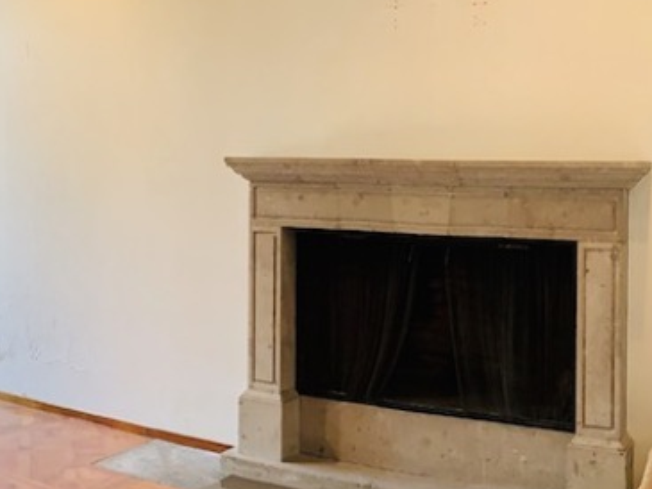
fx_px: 1432
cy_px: 277
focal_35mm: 76
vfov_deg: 19.4
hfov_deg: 24.1
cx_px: -50
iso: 100
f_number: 1.8
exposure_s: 1/120
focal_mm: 4.25
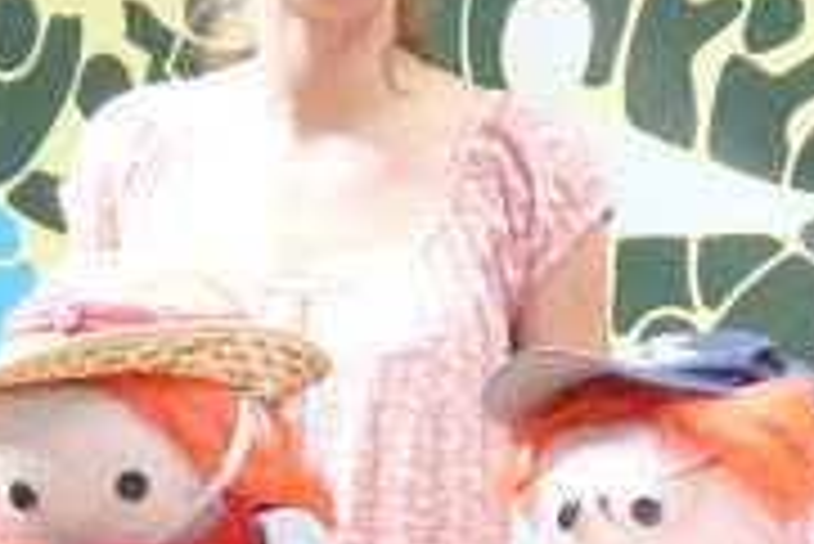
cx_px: 1129
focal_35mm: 768
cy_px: 522
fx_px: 17379
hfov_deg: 2.7
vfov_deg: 1.8
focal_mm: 20.8
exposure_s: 1/40
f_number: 3.6
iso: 320
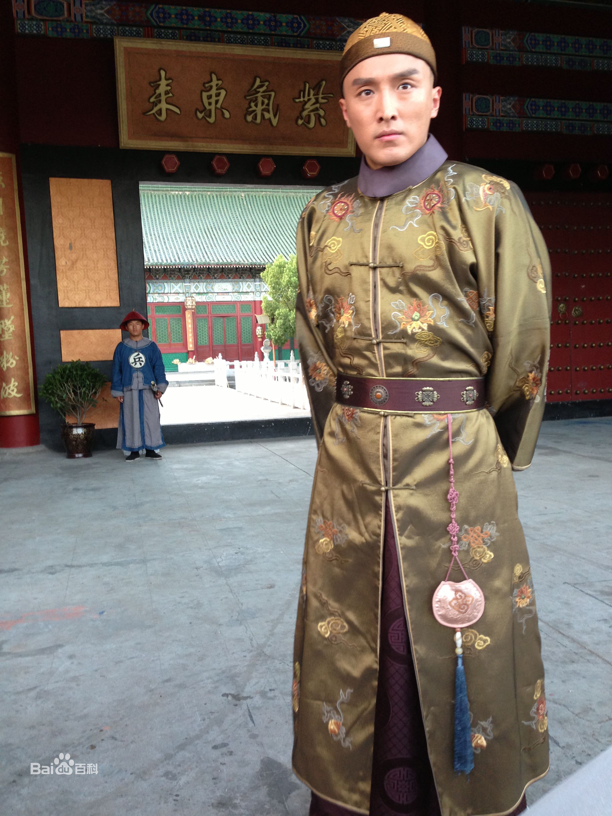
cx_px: 306
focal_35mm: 33
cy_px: 408
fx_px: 778
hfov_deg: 42.9
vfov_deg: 55.4
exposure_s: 1/20
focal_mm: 4.13
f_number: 2.4
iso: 100
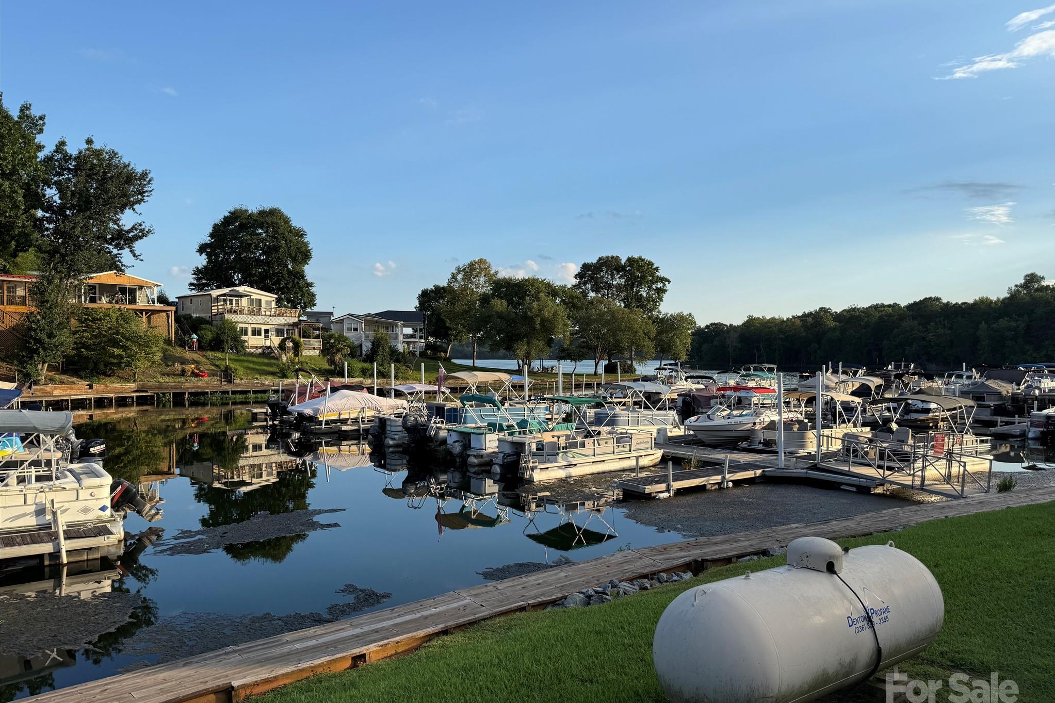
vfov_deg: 51.2
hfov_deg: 71.5
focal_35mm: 25
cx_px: 528
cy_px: 374
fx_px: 733
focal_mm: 6.76
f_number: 1.78
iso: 80
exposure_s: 1/2232
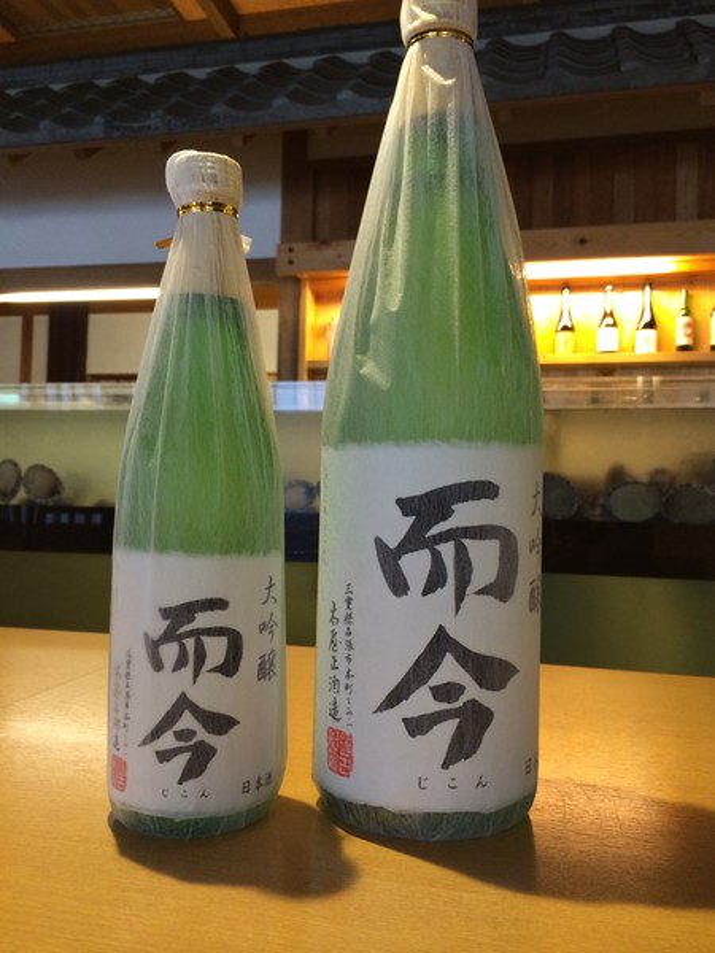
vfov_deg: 60.0
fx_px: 826
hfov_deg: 46.8
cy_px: 476
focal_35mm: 30
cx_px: 358
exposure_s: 1/30
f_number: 2.2
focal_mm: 4.12
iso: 200
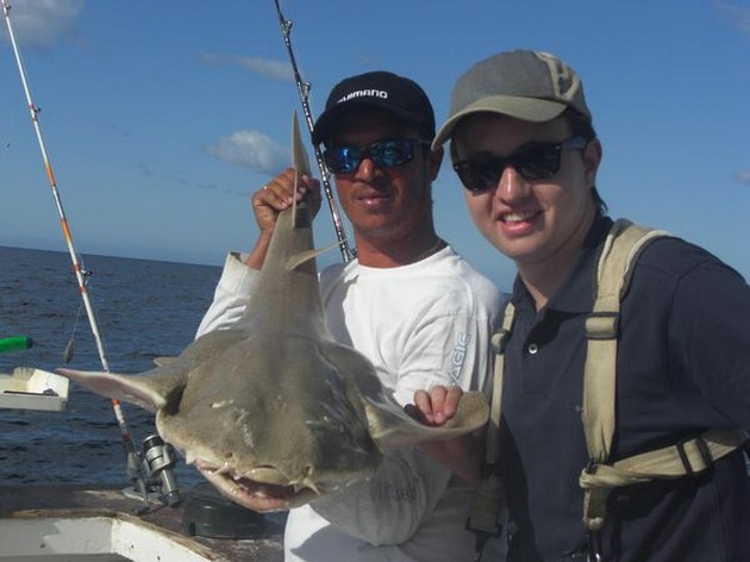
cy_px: 281
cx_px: 375
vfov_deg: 21.6
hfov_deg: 28.6
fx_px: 1473
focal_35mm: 68
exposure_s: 1/200
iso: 80
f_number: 11.2
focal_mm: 14.2
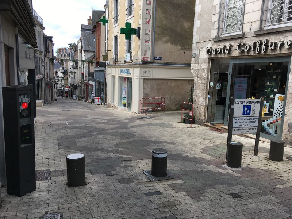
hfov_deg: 61.7
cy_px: 110
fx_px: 245
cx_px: 146
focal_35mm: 29
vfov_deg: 48.2
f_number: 2.2
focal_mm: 4.15
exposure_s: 1/487
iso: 25
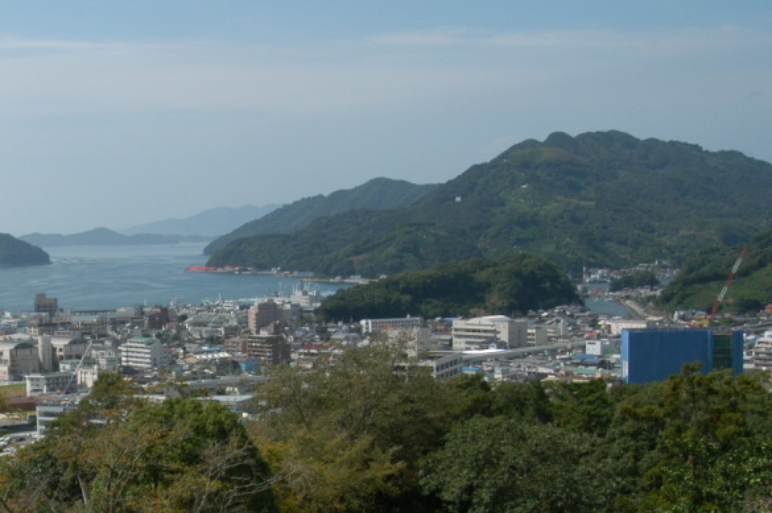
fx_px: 1350
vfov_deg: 21.3
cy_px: 404
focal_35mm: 63
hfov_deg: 31.0
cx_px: 144
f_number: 10
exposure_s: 1/350
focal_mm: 24
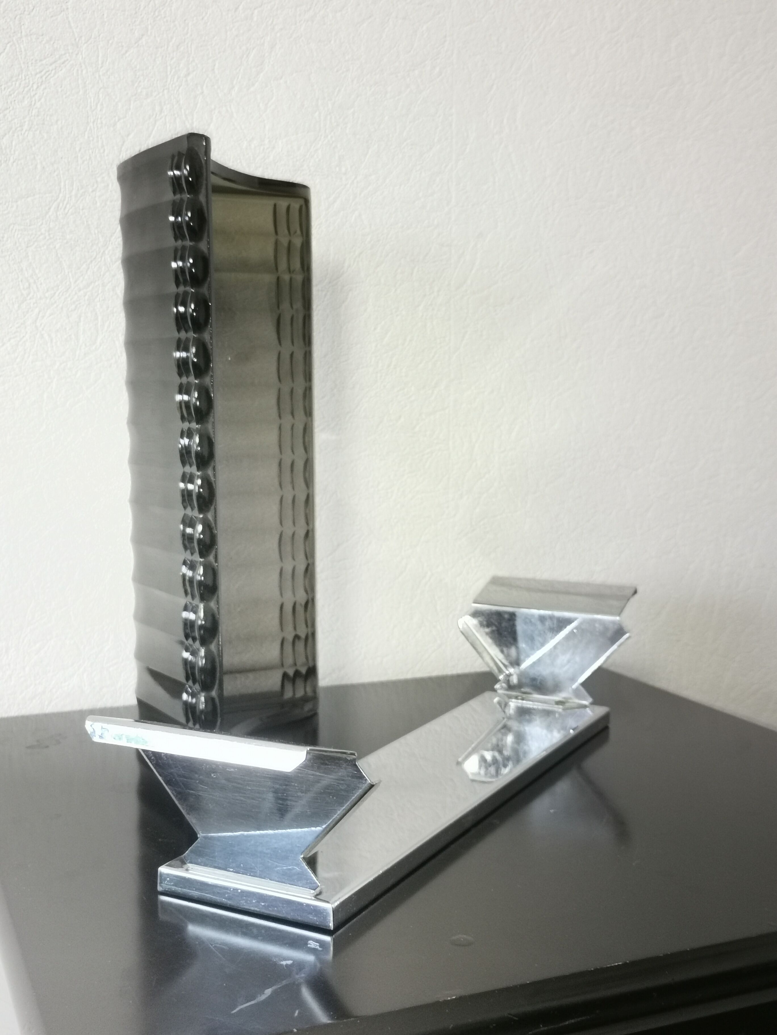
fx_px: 1227
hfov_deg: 35.1
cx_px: 388
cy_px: 518
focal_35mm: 41
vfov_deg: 45.8
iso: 400
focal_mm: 5.58
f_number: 1.8
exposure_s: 1/33.3
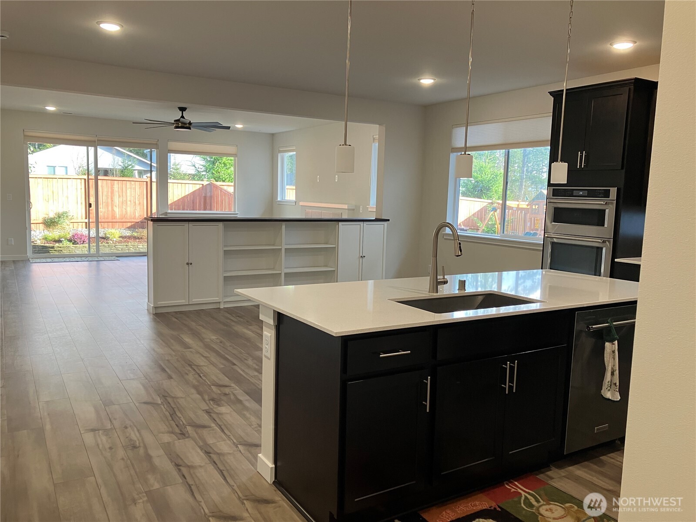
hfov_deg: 63.4
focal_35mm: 28
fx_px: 563
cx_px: 348
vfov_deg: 49.7
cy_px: 261
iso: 64
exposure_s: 1/60
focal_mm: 3.99
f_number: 1.8
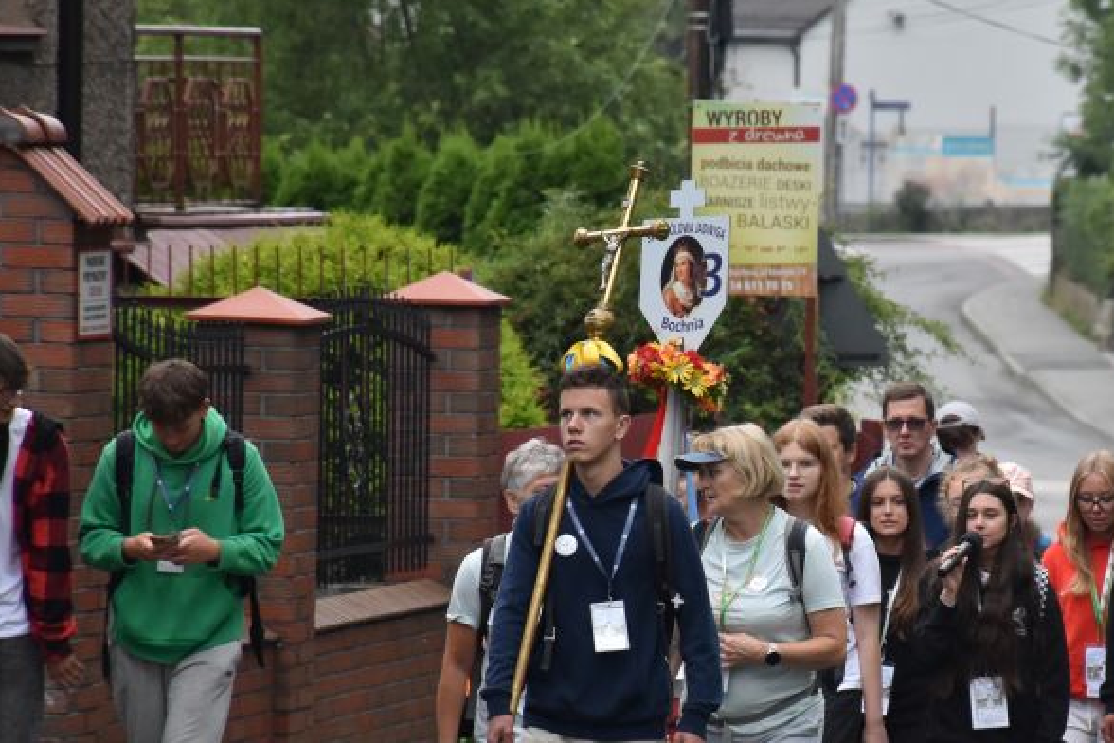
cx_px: 805
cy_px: 482
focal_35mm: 366
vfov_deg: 3.8
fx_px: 11325
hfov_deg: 5.6
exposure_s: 1/500
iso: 1000
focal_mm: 140
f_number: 5.6
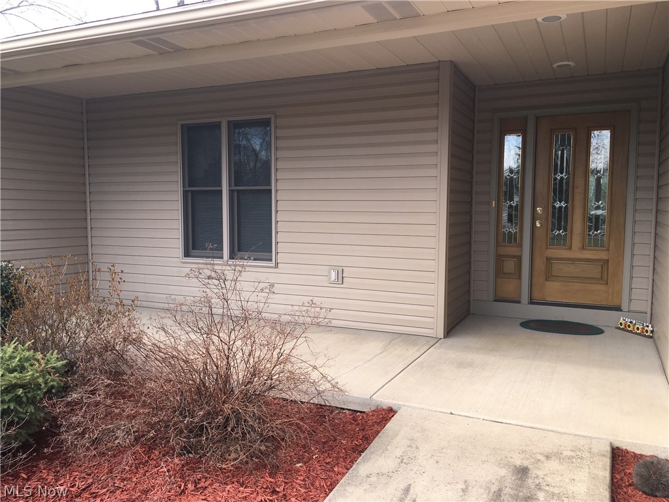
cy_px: 251
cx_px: 334
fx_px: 560
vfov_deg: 48.2
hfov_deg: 61.7
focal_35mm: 29
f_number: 2.2
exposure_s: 1/130
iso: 25
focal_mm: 4.15
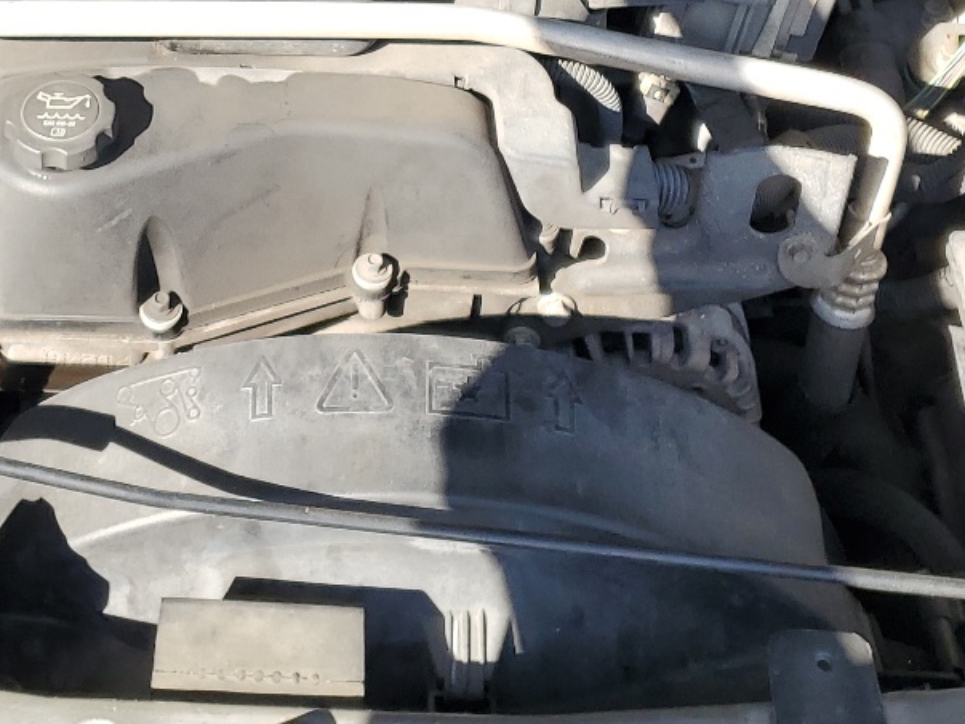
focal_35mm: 69
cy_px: -231
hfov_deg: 27.9
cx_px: 298
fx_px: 1923
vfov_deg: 19.5
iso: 50
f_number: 1.5
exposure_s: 1/526
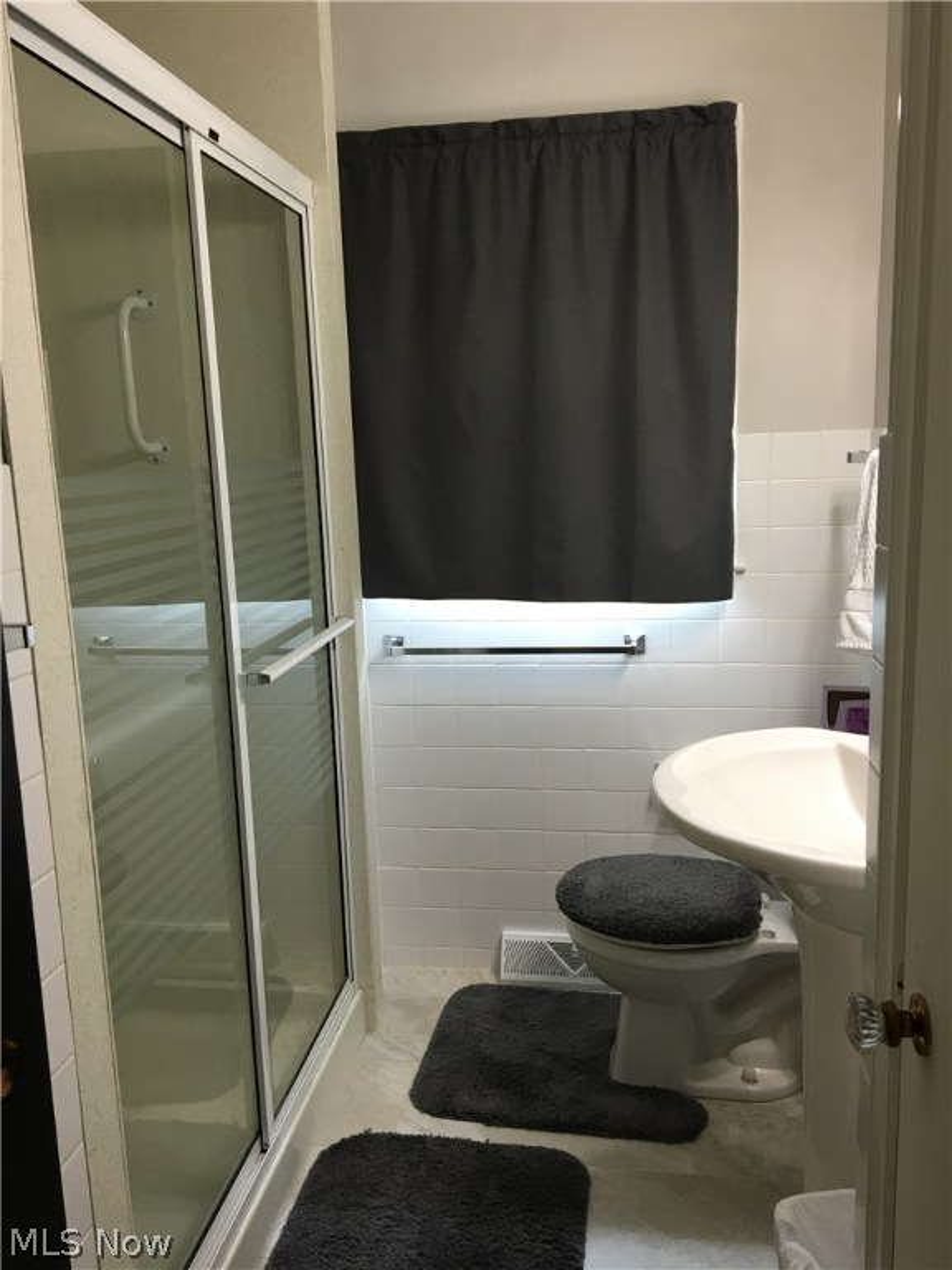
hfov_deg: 48.2
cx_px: 476
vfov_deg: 61.7
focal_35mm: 29
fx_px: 1063
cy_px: 635
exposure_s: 1/30
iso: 64
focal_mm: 4.15
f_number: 2.2
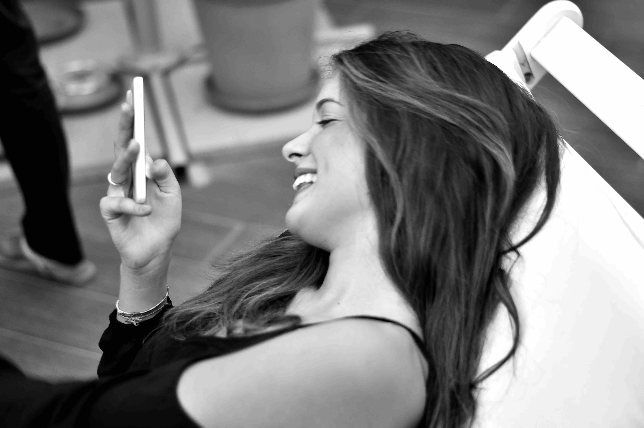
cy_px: 214
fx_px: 1340
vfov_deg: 18.1
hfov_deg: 27.0
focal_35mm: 75
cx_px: 322
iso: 200
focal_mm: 50
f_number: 2
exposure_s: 1/30
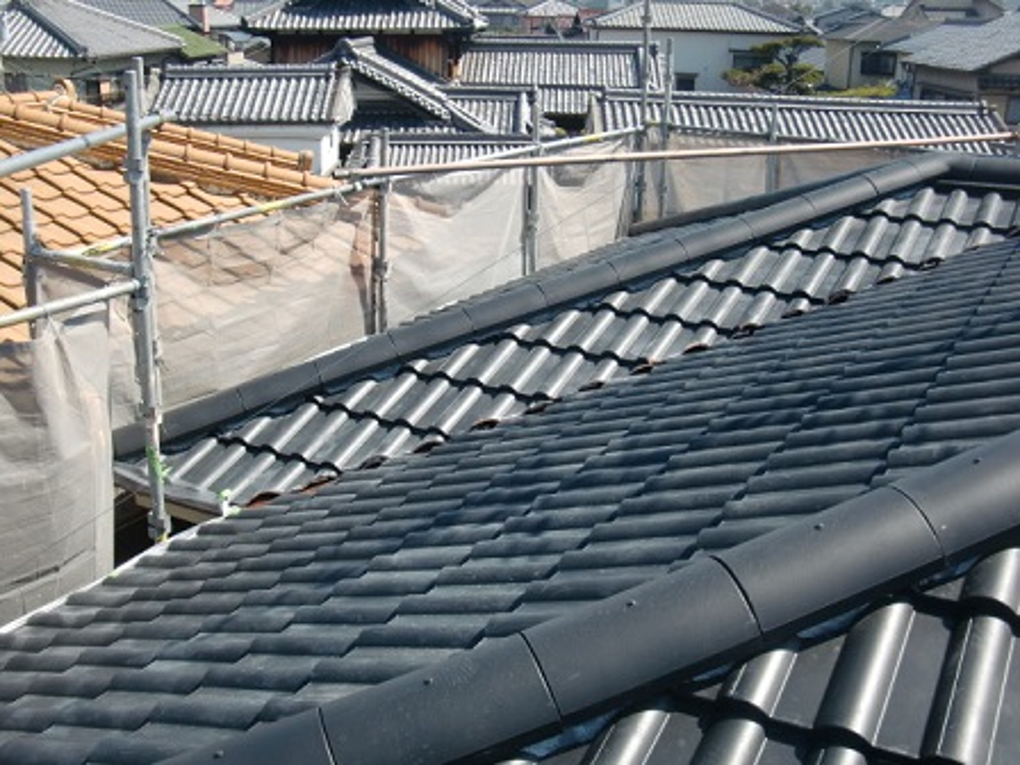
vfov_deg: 37.7
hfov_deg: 49.0
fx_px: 1120
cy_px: 382
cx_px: 510
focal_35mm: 38
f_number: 3.9
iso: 64
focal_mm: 6.66
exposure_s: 1/400
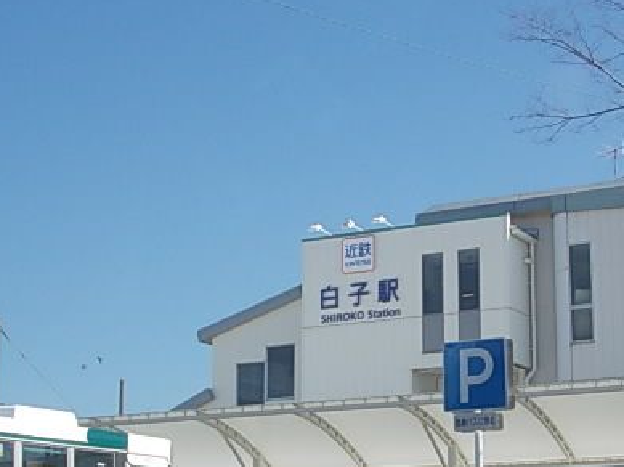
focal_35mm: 84
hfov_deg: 23.2
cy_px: 326
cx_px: 396
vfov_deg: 17.5
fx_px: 1513
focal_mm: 7.2
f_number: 7.2
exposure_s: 1/160
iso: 80
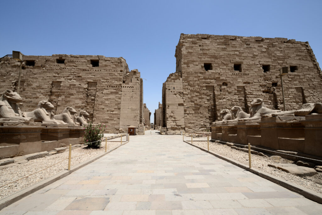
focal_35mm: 14
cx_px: 161
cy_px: 108
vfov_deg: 81.3
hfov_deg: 104.2
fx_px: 125
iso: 100
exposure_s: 1/200
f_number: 11
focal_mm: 14
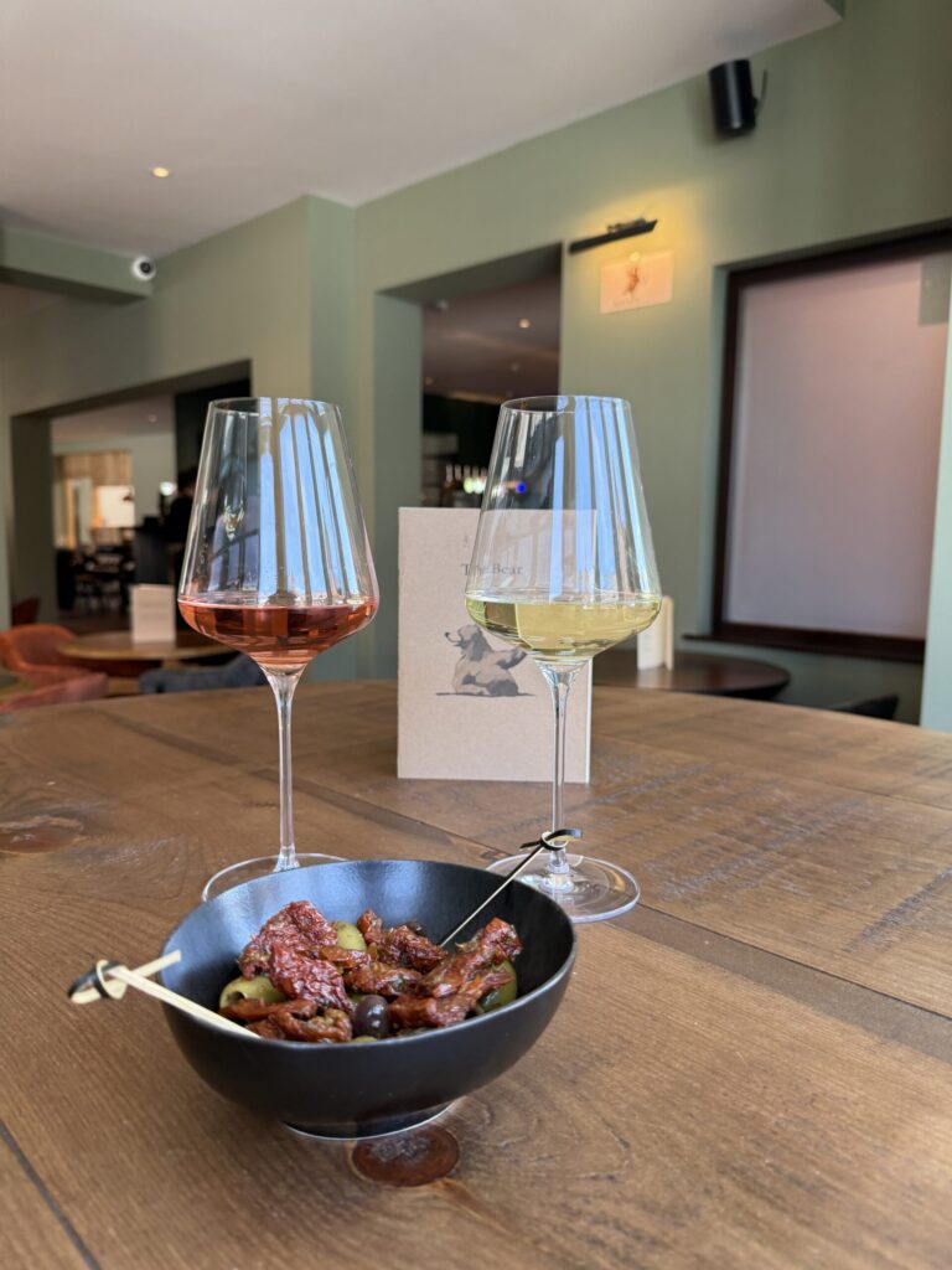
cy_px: 635
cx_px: 476
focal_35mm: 24
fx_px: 880
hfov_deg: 56.8
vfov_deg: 71.6
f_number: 1.78
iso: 125
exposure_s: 1/121
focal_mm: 6.76
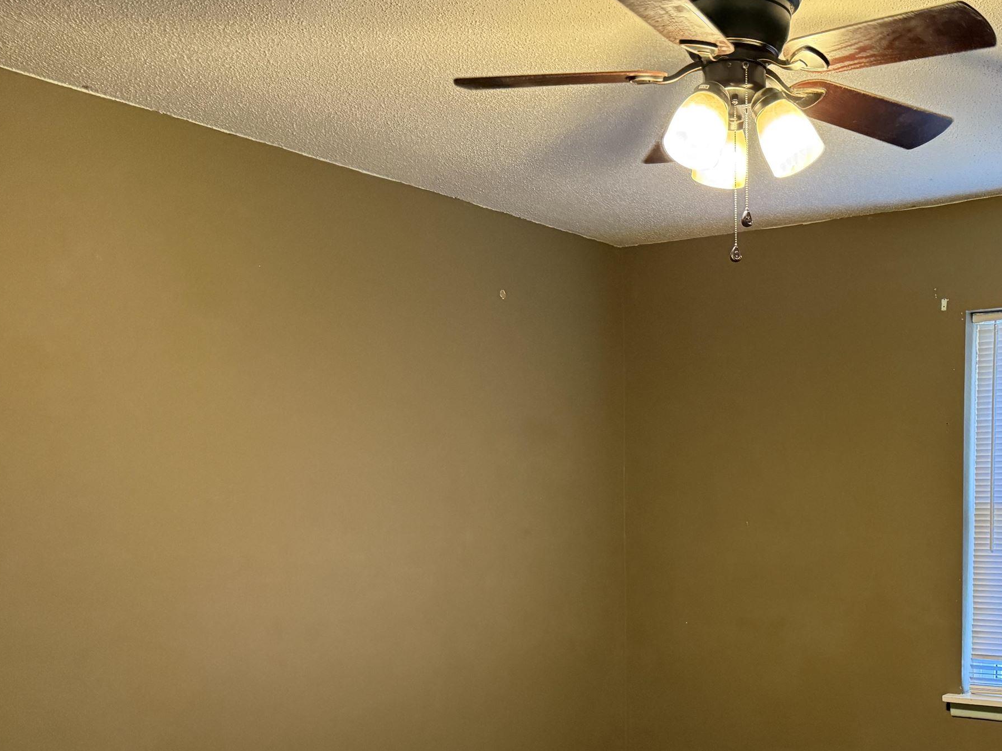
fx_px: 1187
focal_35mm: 41
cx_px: 804
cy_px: 567
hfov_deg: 43.6
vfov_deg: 34.4
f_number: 1.78
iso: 640
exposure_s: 1/60
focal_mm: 6.76
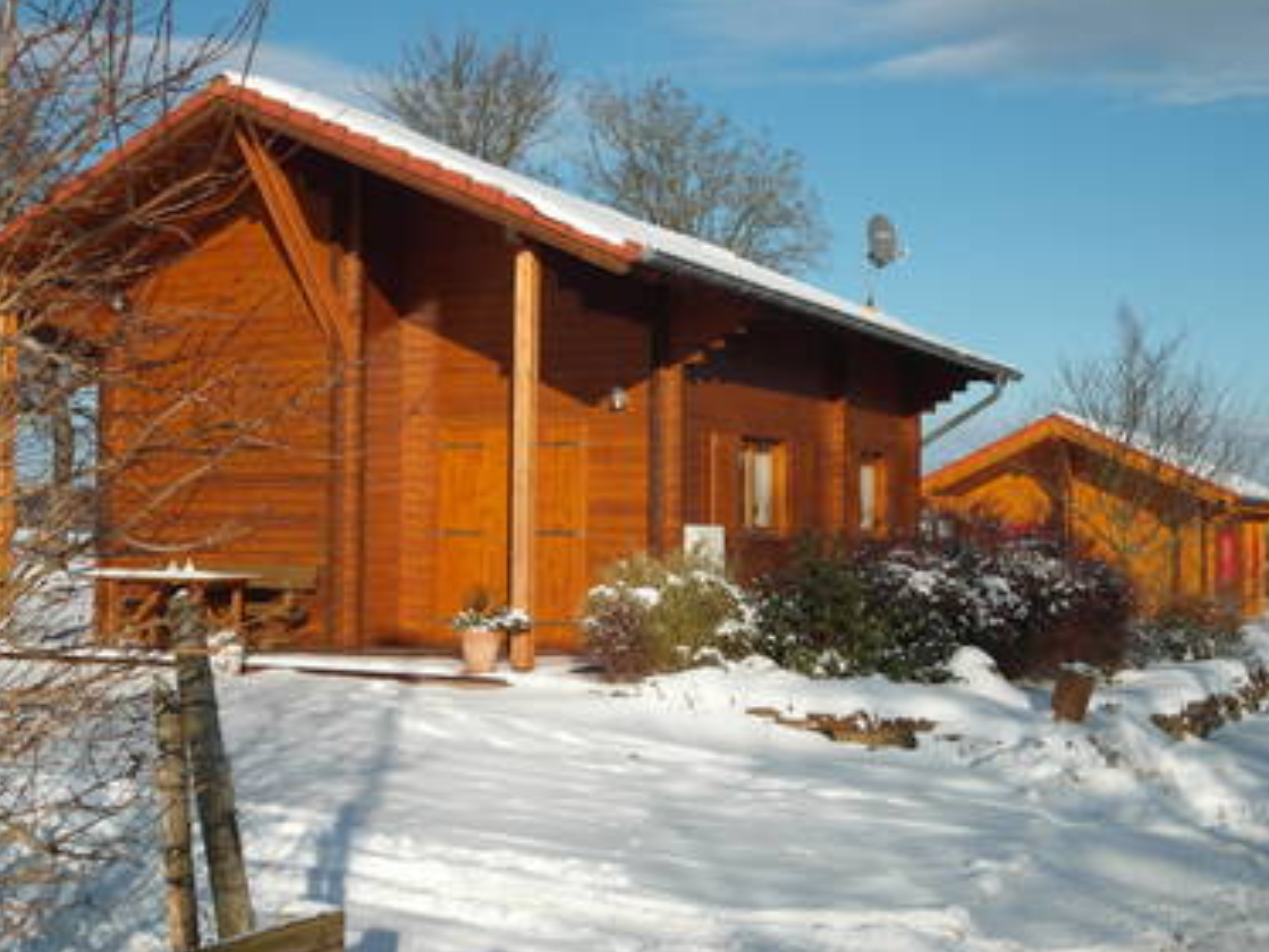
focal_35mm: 45
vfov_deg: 32.2
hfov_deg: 42.1
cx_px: 643
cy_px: 462
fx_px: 1650
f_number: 5.5
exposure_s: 1/500
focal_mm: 7.8
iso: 100
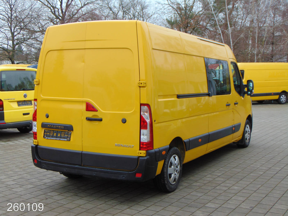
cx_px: 144
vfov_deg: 29.1
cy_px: 108
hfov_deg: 38.2
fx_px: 416
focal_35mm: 50
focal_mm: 9
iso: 80
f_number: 3.5
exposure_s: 1/60
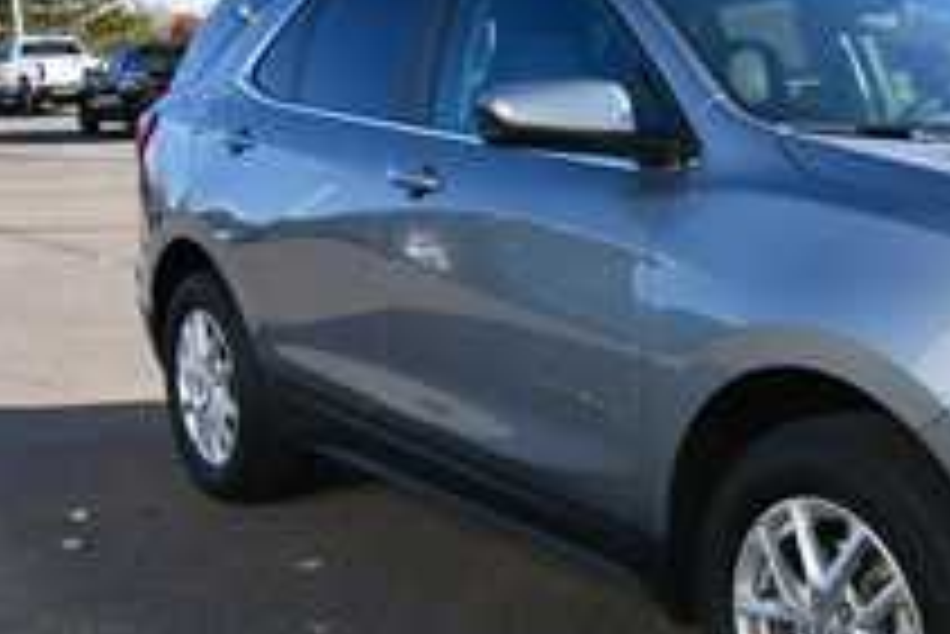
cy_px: 339
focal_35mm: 57
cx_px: 855
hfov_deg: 33.2
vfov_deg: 23.8
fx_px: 1505
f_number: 8
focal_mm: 20
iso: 160
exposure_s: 1/250
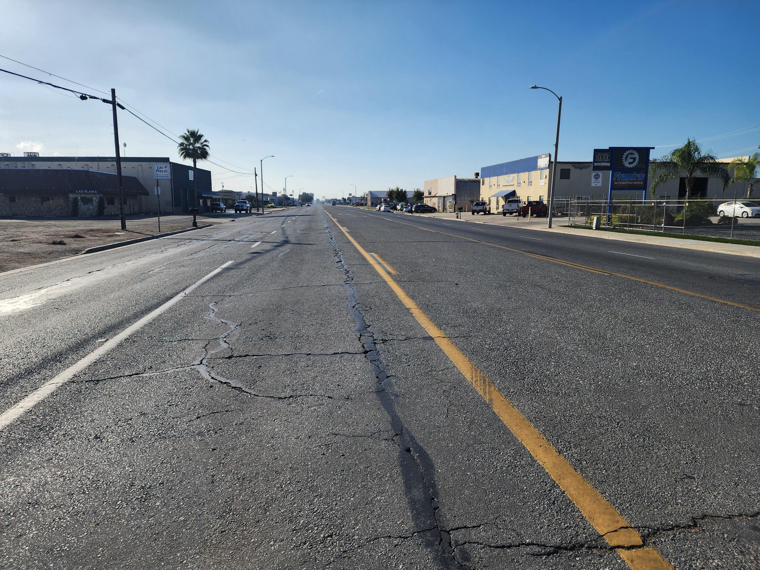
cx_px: 380
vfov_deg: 58.9
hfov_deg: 73.9
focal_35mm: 23
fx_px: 505
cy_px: 285
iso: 12
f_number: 1.8
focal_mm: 6.4
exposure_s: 1/2105
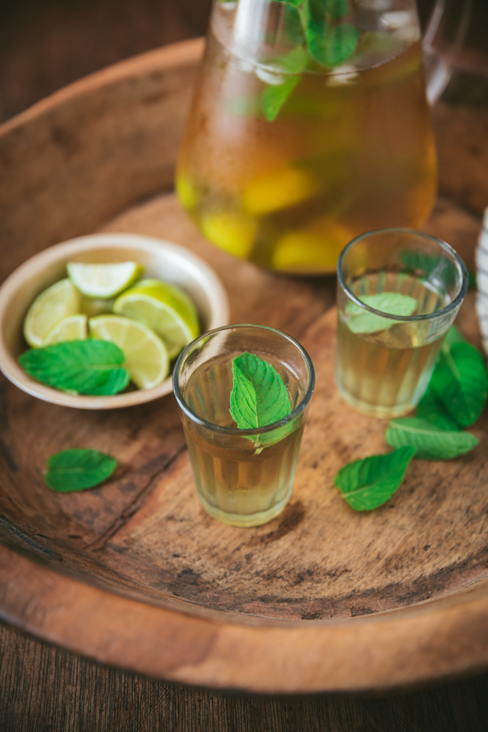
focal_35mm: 52
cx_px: 244
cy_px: 366
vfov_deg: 38.2
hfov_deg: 26.0
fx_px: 1056
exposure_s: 1/25
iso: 100
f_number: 2.8
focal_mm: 52
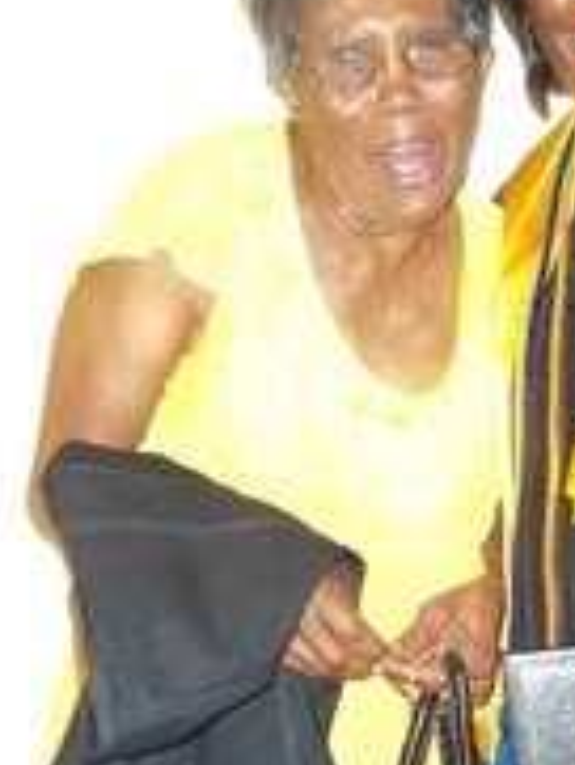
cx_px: 588
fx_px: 2345
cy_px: 676
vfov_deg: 18.3
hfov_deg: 13.8
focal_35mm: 106
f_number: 3.2
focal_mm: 7.1
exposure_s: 1/40
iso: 400
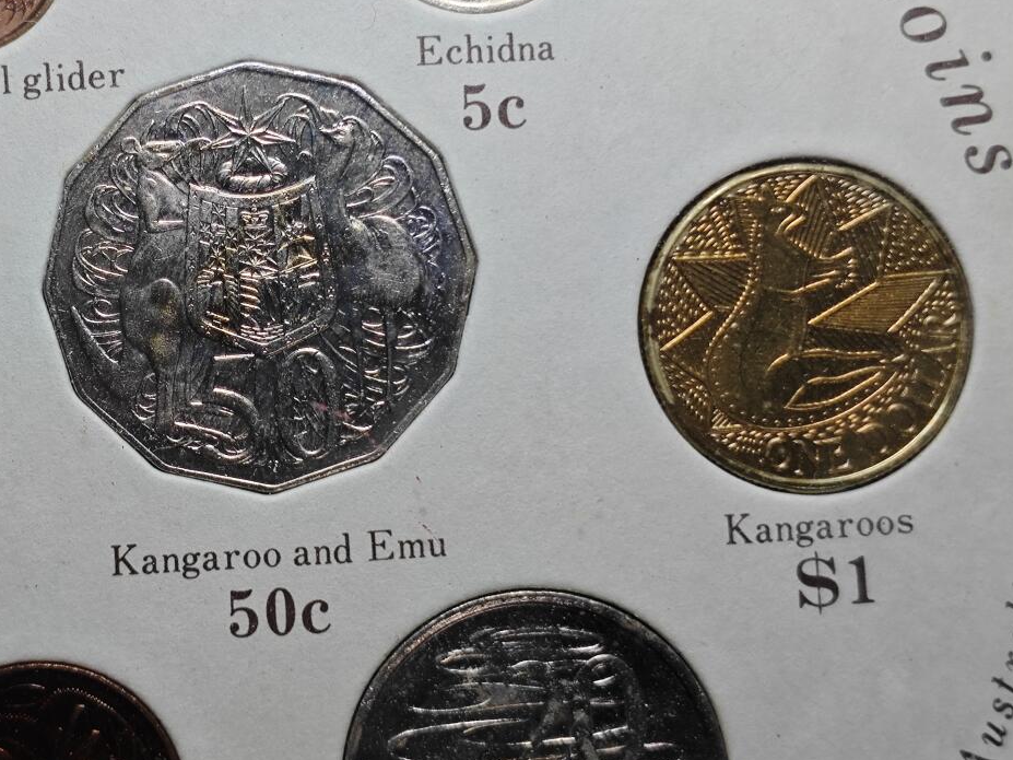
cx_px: 270
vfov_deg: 19.8
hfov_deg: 26.0
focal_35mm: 74
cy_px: 264
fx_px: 2165
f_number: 1.6
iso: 50
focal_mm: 5.84
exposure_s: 1/100
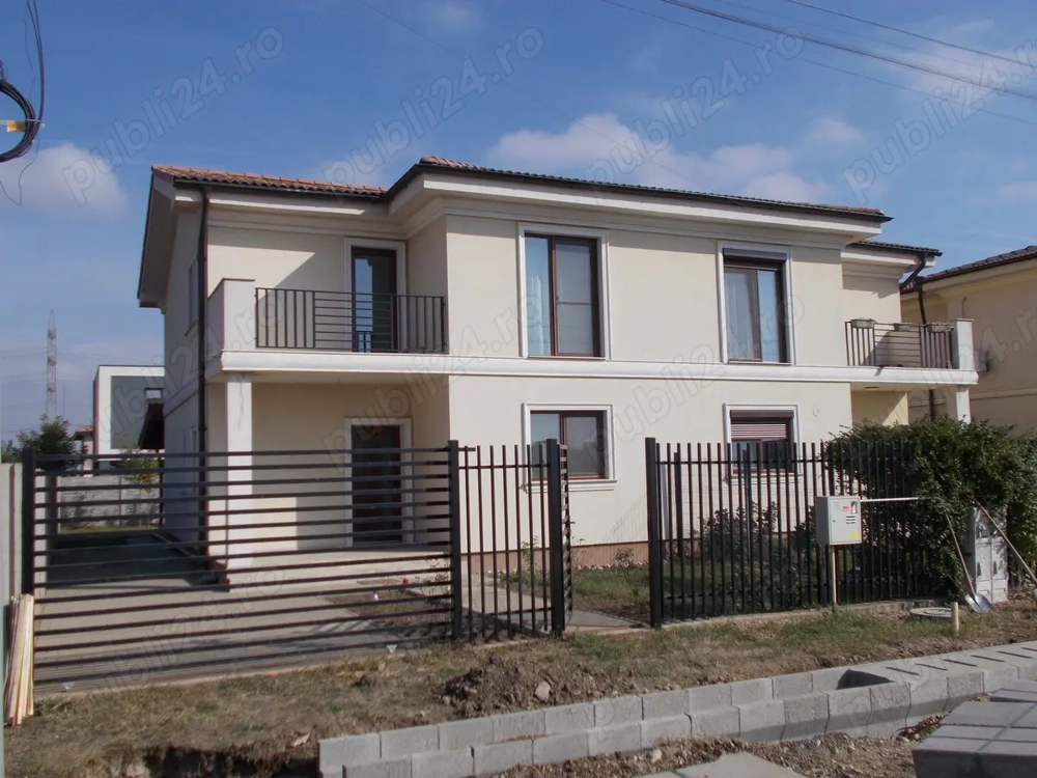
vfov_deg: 41.8
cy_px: 389
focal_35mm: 34
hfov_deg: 54.0
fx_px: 1019
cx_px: 518
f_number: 9.2
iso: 80
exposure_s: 1/250
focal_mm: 6
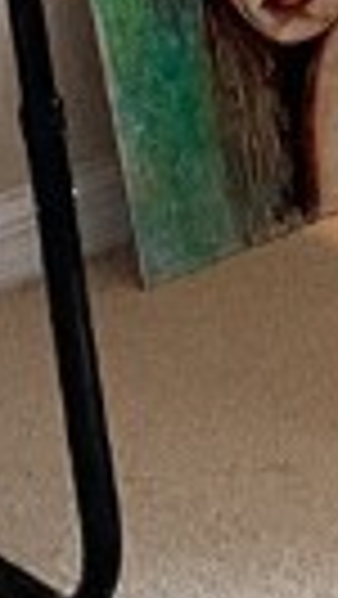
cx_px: 1311
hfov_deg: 4.6
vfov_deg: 8.0
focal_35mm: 244
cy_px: -967
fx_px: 3880
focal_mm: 3
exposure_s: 1/60
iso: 160
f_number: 1.8
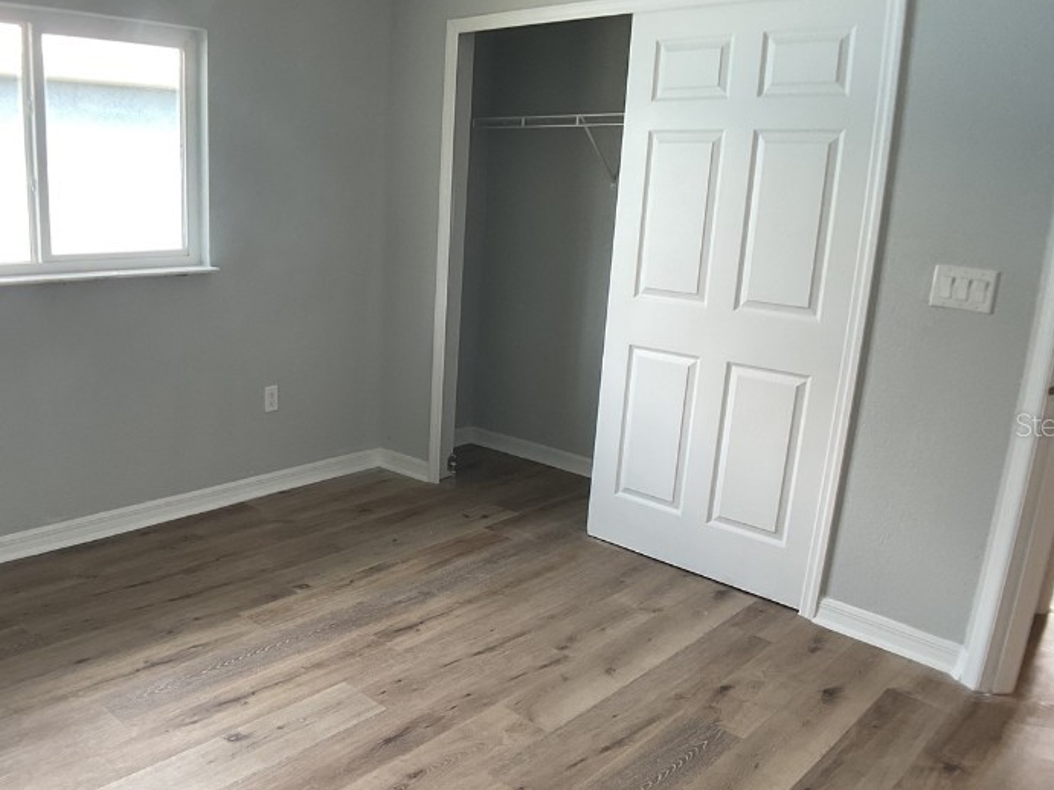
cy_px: 424
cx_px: 378
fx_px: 1309
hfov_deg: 43.4
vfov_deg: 33.6
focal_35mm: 43
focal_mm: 3
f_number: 1.8
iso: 40
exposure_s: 1/60
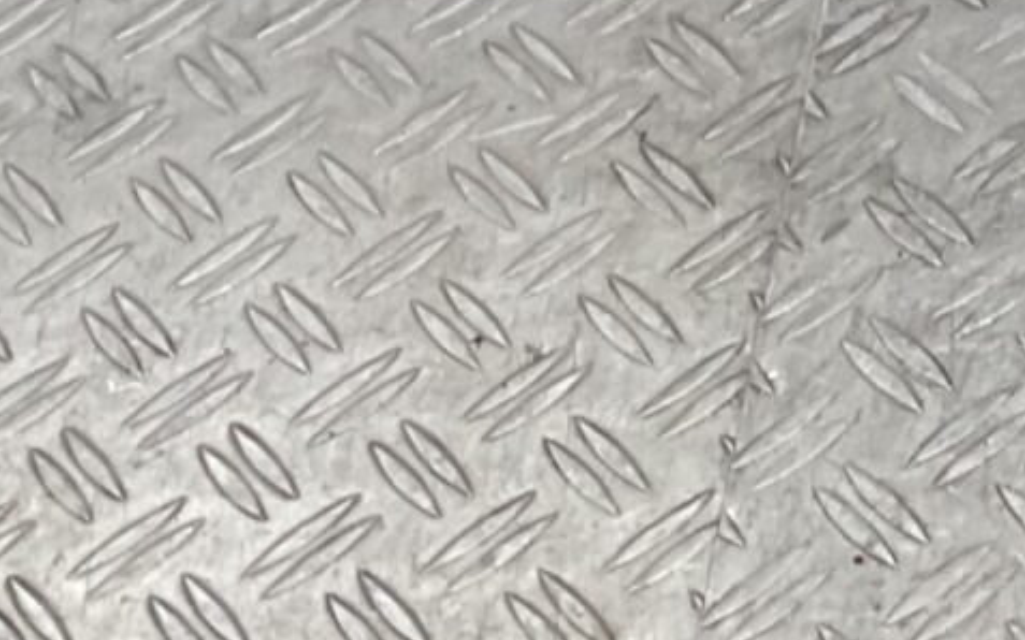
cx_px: 774
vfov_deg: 7.4
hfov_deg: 12.7
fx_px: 4609
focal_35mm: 165
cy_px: -923
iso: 40
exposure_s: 1/120
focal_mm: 3
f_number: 1.8
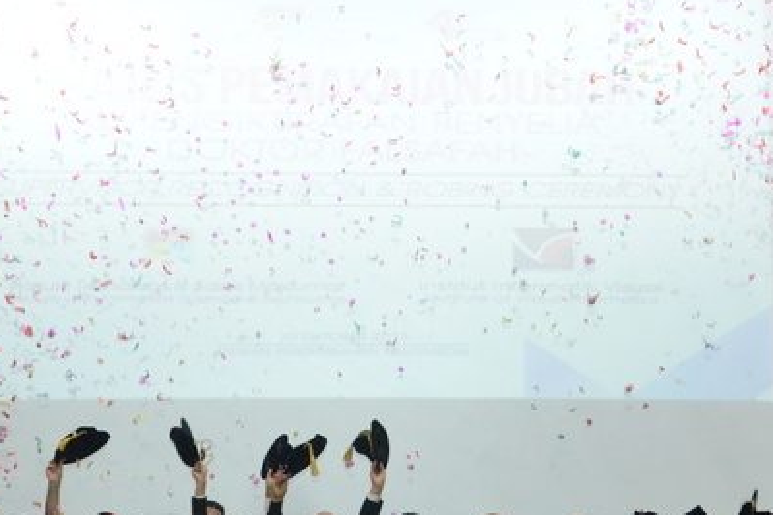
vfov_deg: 25.8
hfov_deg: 38.9
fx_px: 1095
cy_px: 445
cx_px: 376
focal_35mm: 51
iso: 3200
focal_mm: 17
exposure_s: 1/100
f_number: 5
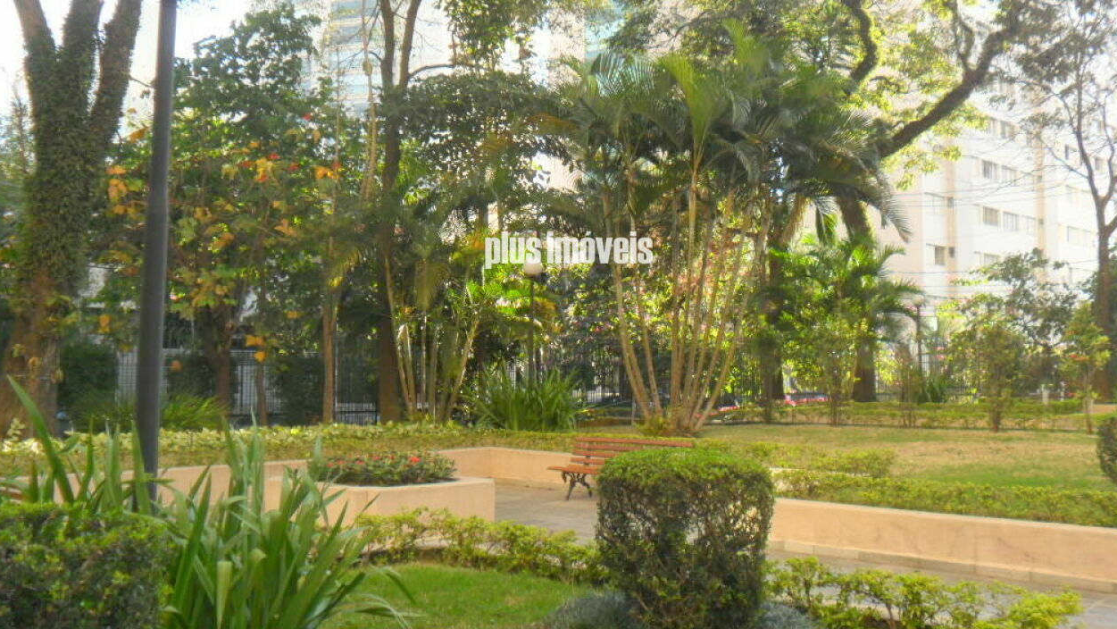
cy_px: 250
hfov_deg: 51.6
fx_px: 1155
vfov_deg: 30.4
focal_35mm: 39
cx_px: 569
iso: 80
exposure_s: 1/125
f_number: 3
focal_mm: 6.3
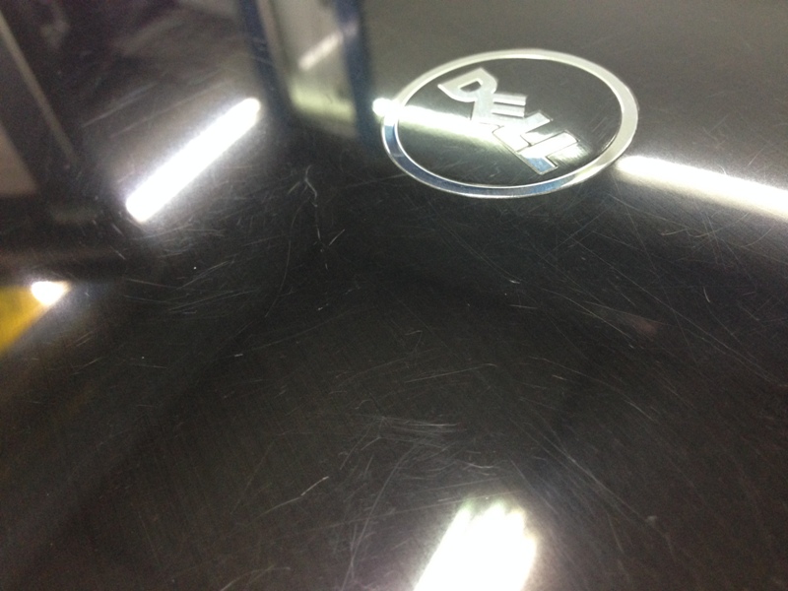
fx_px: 751
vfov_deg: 42.9
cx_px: 394
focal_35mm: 33
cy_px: 296
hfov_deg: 55.4
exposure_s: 1/20
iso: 200
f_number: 2.4
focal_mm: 4.12
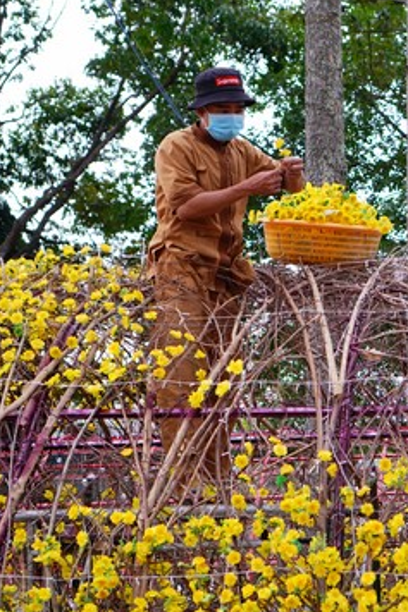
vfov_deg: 21.3
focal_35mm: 96
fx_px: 1632
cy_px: 310
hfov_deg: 13.7
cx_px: 527
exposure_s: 1/125
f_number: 4
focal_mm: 35
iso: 50
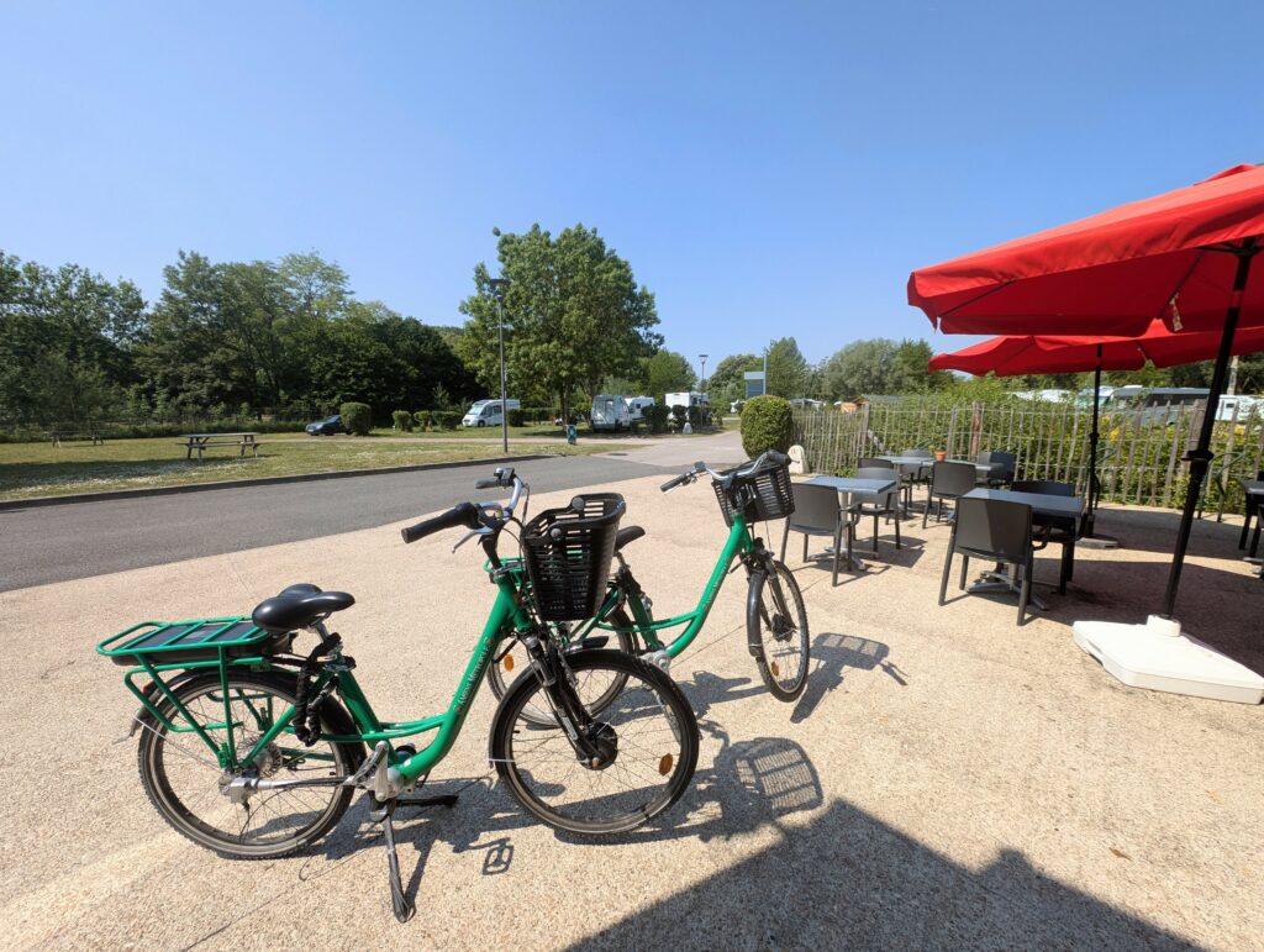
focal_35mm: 12
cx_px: 632
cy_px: 476
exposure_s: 1/1815
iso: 41
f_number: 1.95
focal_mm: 2.23
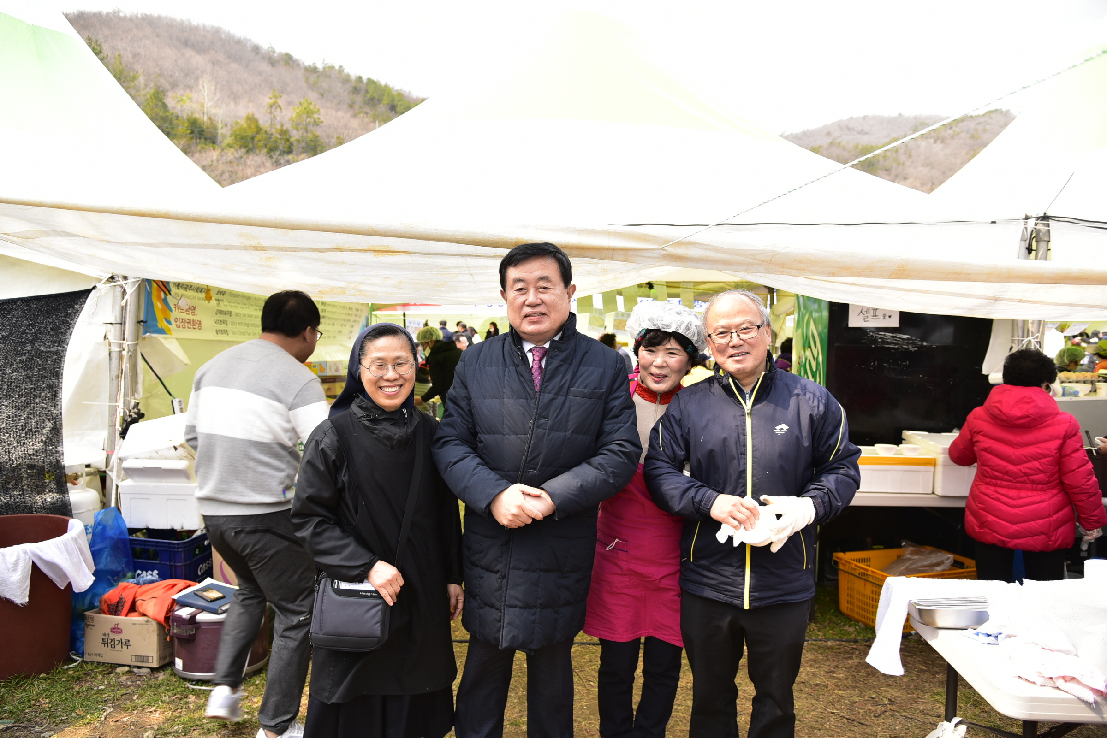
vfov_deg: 53.2
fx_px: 738
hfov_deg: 73.7
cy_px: 369
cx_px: 554
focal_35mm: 24
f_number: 4.5
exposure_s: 1/125
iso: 100
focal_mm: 24
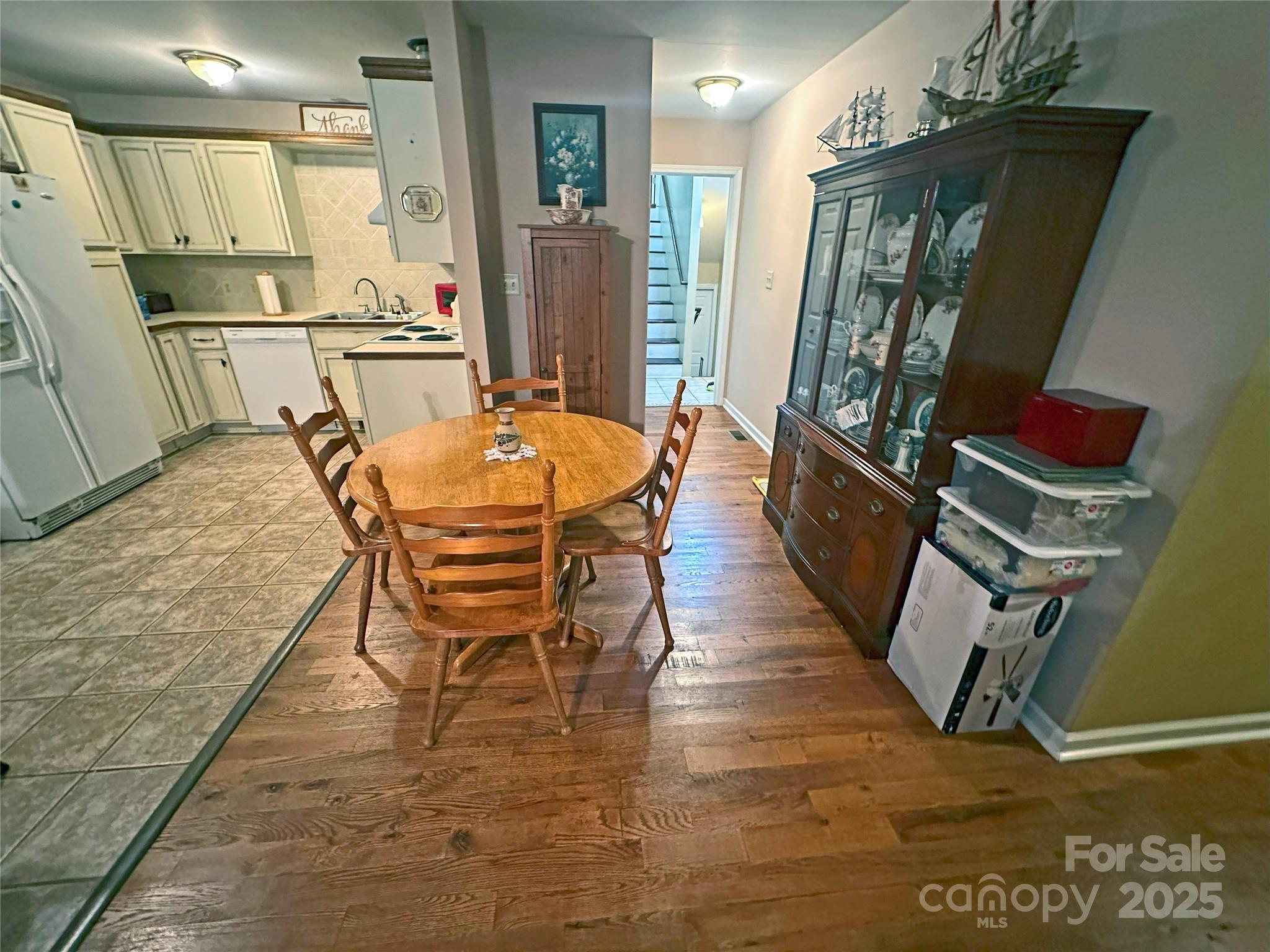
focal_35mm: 14
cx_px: 635
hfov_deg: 102.1
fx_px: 514
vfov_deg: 85.7
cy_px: 476
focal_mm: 2.22
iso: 1000
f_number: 2.2
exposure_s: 1/40
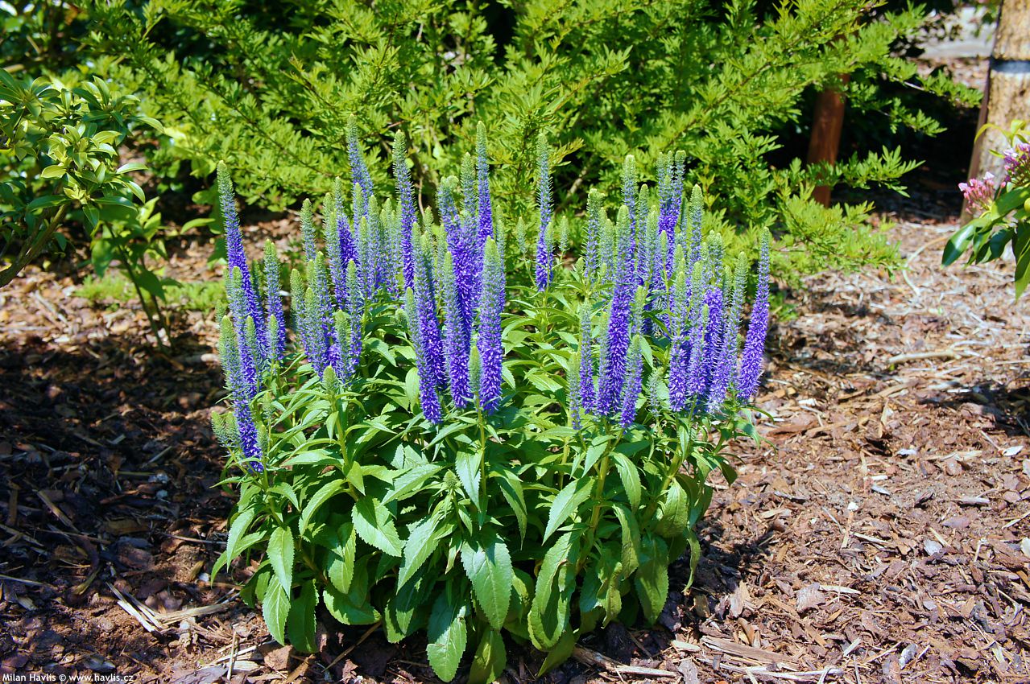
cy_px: 342
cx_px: 515
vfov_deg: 31.8
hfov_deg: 46.4
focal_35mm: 42
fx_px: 1200
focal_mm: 28
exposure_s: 1/160
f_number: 7.1
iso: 200
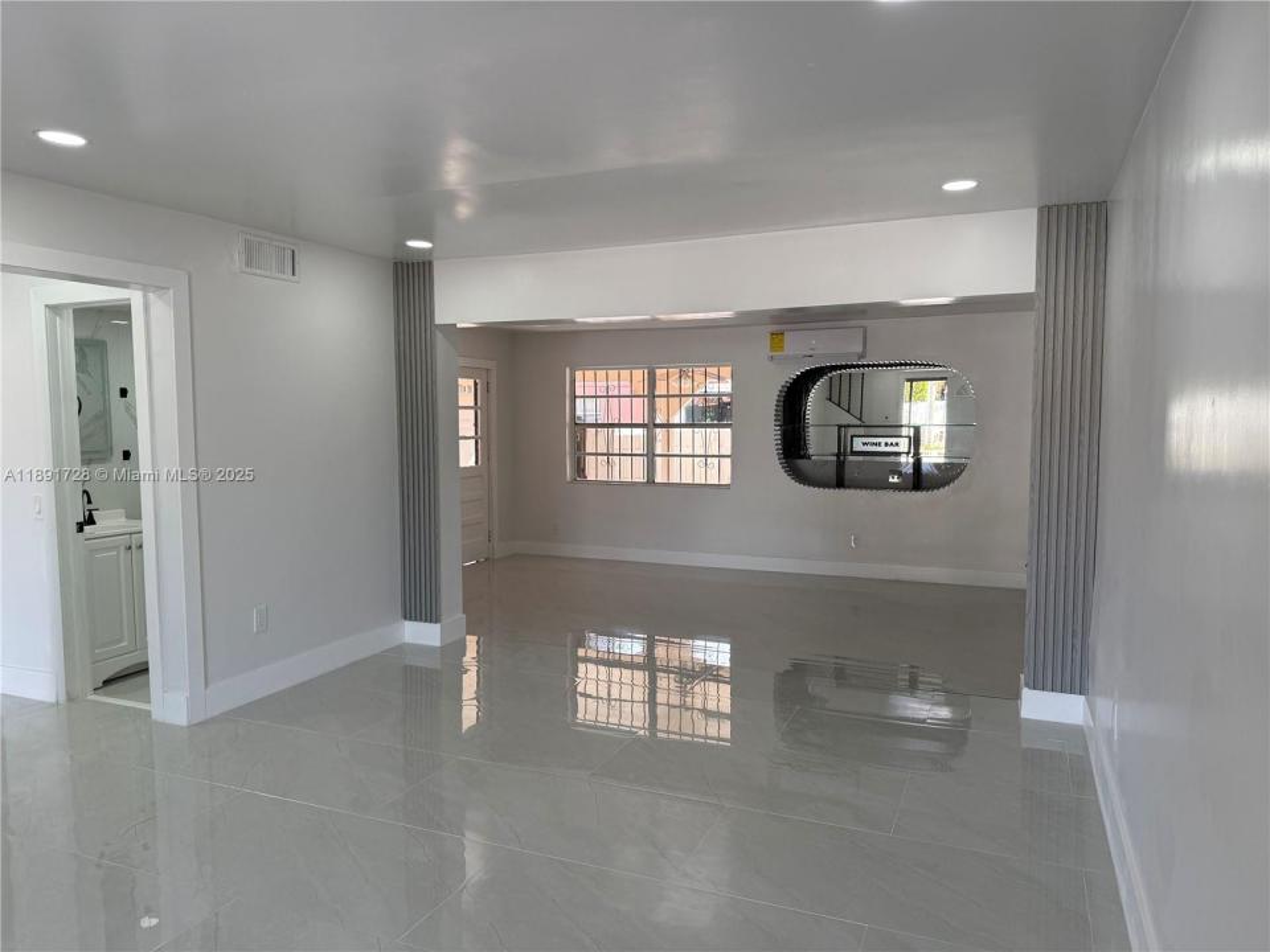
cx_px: 635
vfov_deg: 56.8
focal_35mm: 24
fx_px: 881
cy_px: 476
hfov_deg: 71.6
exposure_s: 1/268
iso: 100
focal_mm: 6.76
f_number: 1.78
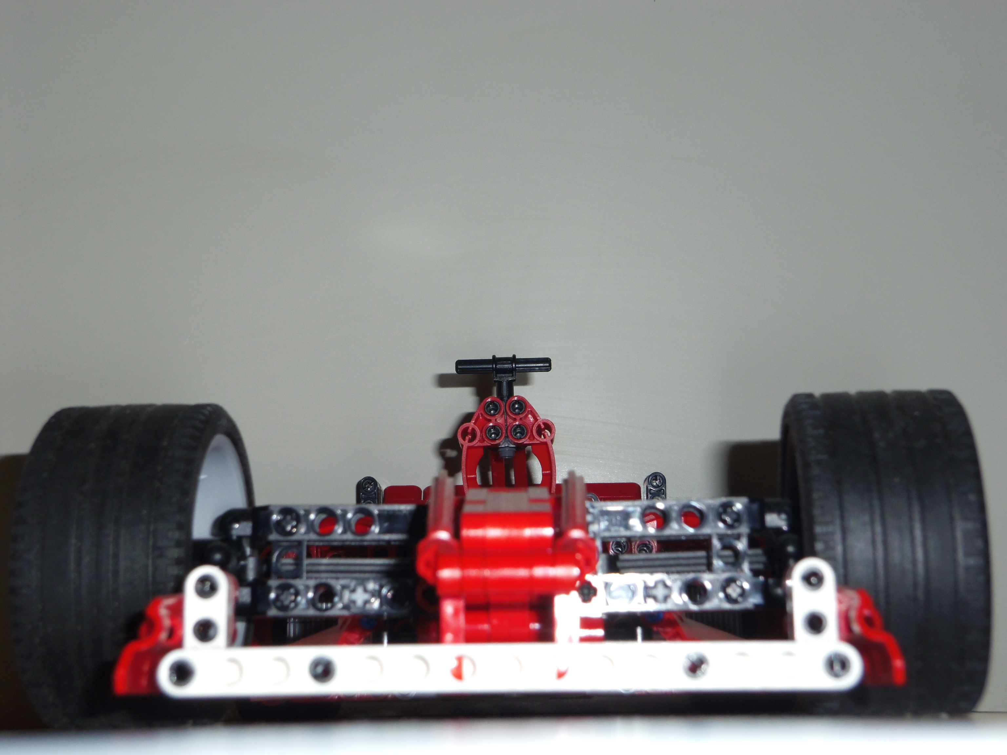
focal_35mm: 72
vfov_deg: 20.4
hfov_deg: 27.0
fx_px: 2095
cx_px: 504
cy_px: 378
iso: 100
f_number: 5
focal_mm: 13.3
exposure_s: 1/80
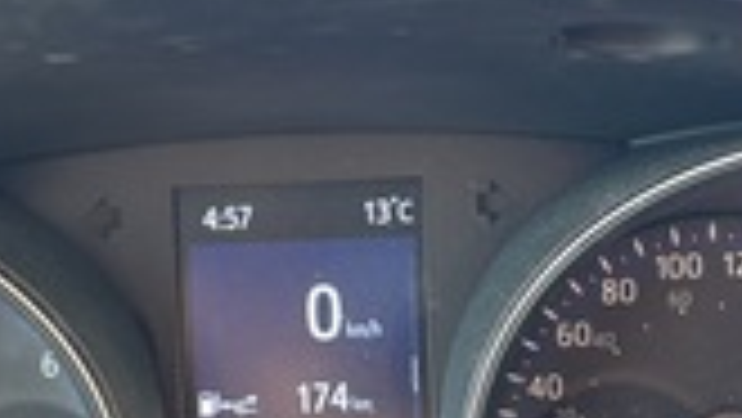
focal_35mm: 72
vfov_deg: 16.7
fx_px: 1417
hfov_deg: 29.3
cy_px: 312
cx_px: 324
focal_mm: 5.96
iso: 125
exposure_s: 1/75
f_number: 1.6
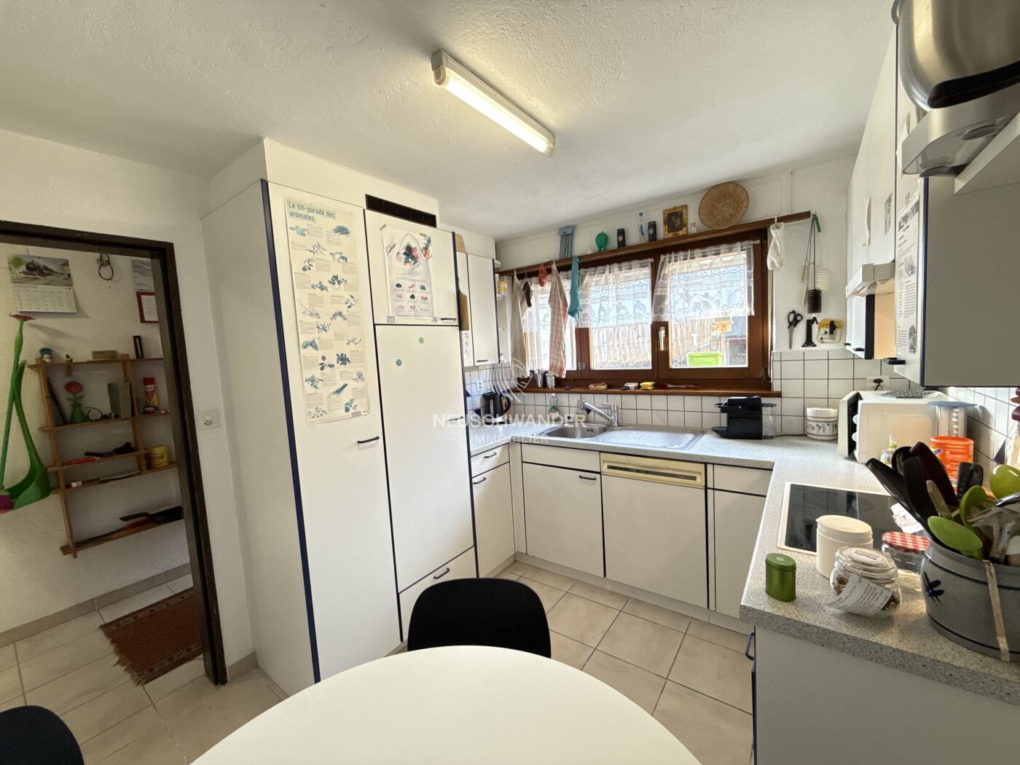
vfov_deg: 85.7
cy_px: 382
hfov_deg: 102.1
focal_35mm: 14
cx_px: 510
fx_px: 413
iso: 320
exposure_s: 1/100
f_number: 2.2
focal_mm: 2.22
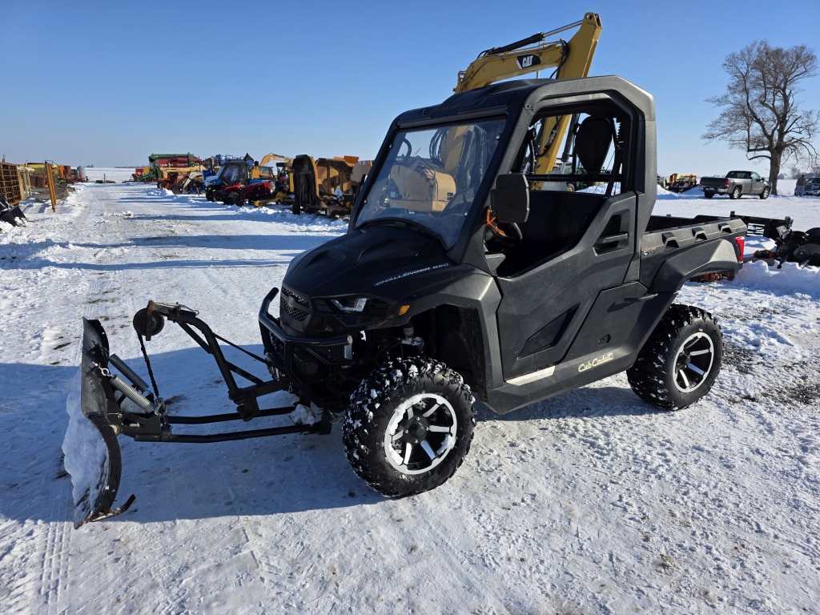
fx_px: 545
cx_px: 410
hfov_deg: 73.9
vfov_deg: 58.9
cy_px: 308
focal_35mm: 23
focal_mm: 6.3
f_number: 1.7
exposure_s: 1/7944
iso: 80
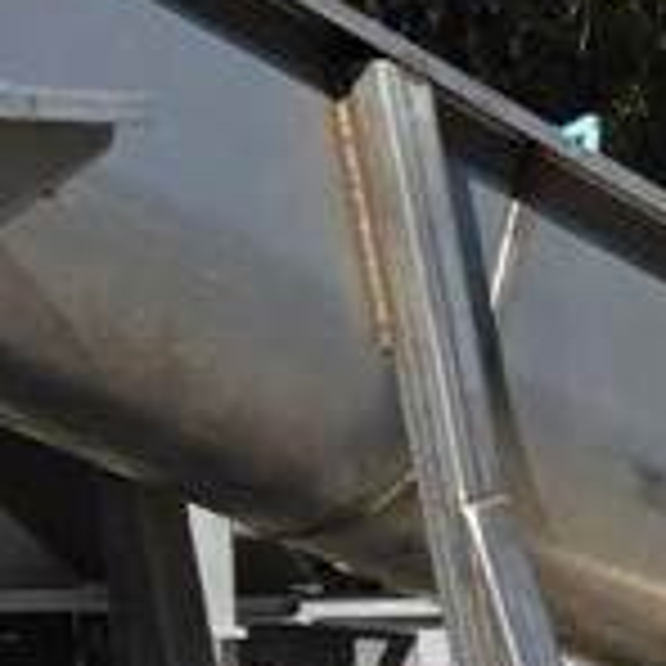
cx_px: 1836
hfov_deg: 8.6
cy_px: 806
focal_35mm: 176
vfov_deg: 9.8
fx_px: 3831
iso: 25
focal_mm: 5.4
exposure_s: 1/1780
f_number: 1.8
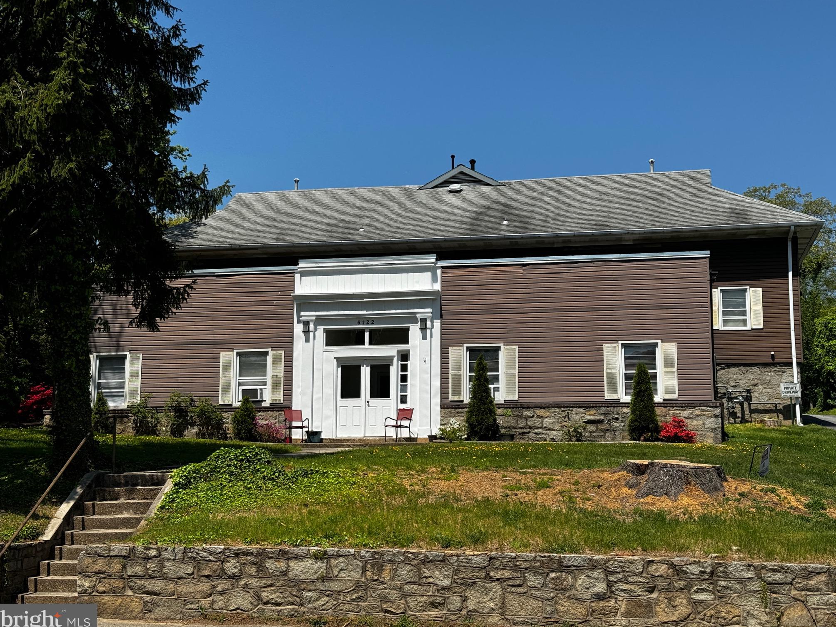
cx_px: 420
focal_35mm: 49
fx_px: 1184
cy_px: 318
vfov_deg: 29.7
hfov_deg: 38.9
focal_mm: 6.76
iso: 64
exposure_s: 1/4975
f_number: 1.78
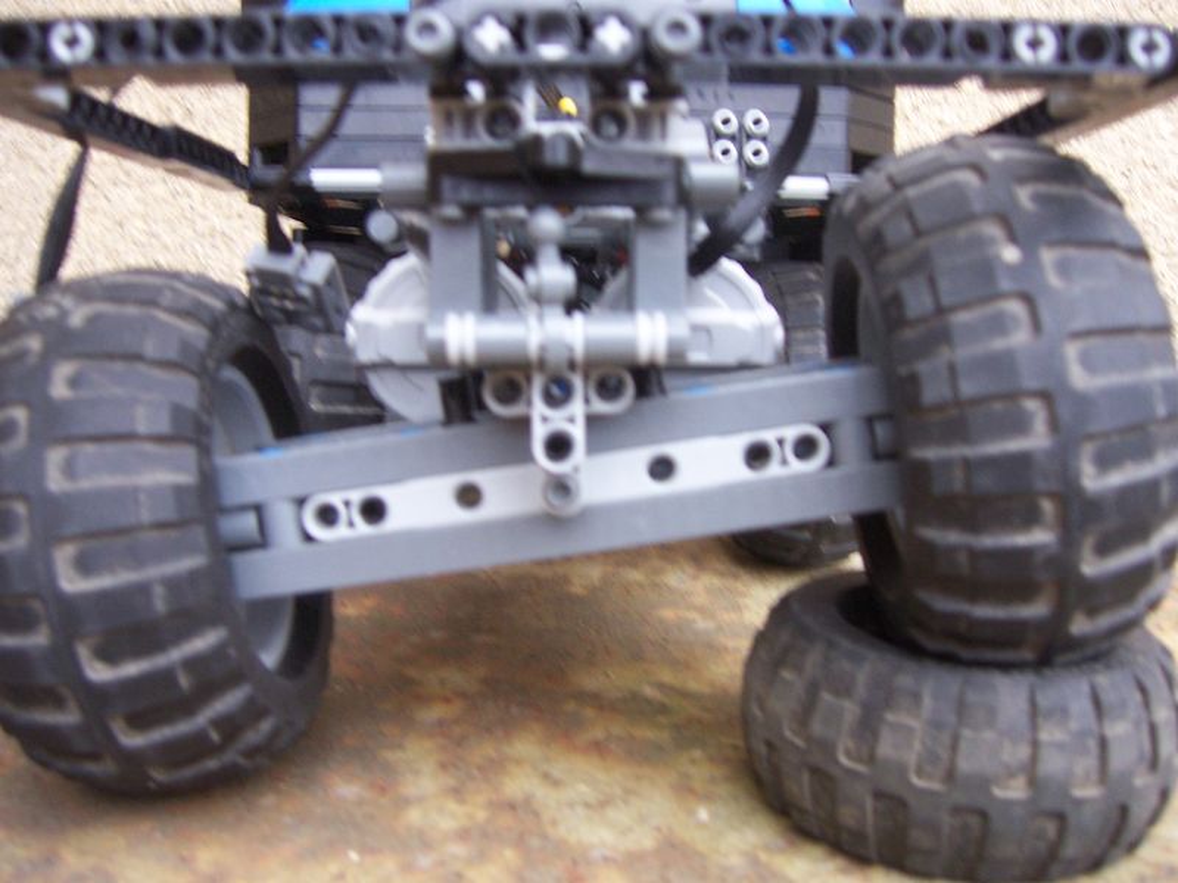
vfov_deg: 39.7
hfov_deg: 51.4
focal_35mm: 36
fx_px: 1225
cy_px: 442
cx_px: 589
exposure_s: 1/15
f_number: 3
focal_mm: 6
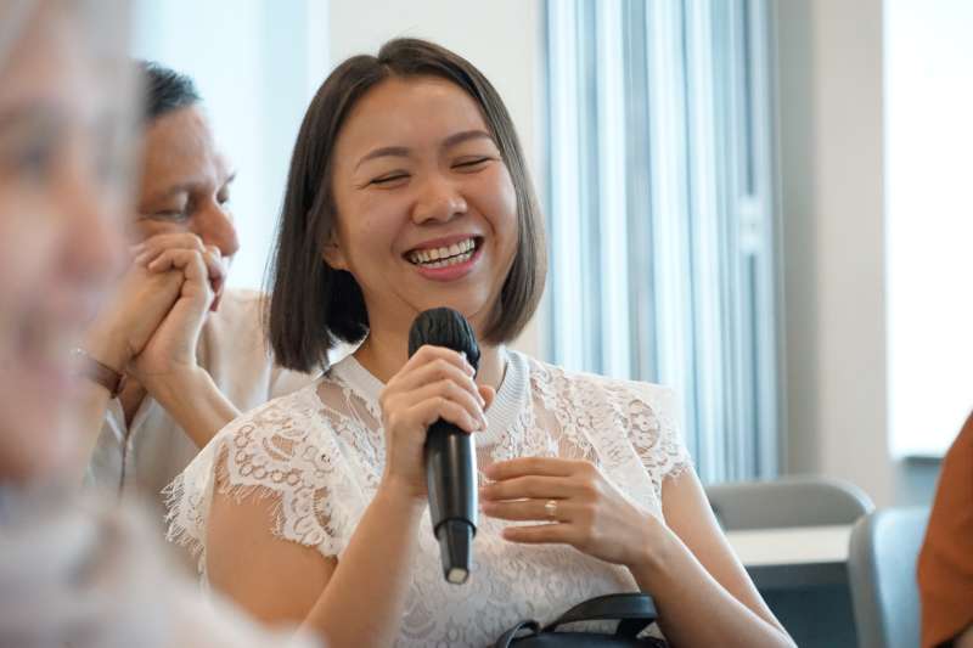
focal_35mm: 198
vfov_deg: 6.9
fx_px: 5350
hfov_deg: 10.4
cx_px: 486
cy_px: 324
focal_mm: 198
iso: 6400
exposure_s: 1/100
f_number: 6.3
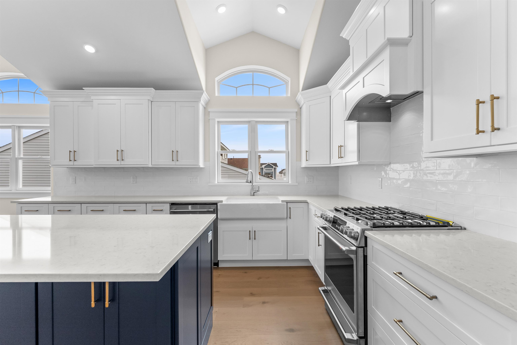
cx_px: 258
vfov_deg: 72.1
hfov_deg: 95.0
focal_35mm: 16
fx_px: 237
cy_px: 172
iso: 640
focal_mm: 16.5
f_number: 7.1
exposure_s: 1/80
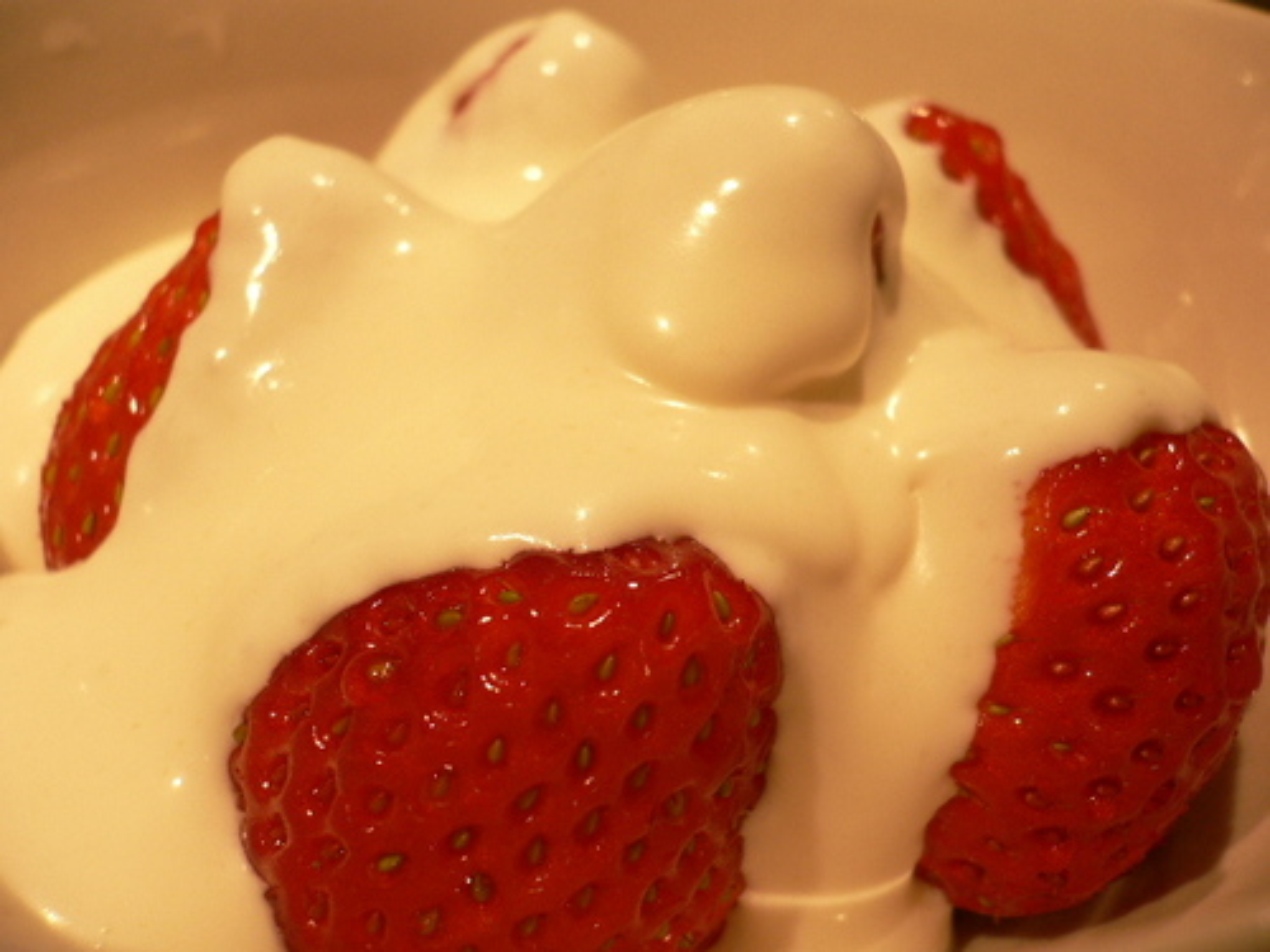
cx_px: 635
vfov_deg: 40.7
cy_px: 476
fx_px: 1284
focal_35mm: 35
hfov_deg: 52.6
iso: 100
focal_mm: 5.8
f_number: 2.8
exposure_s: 1/100
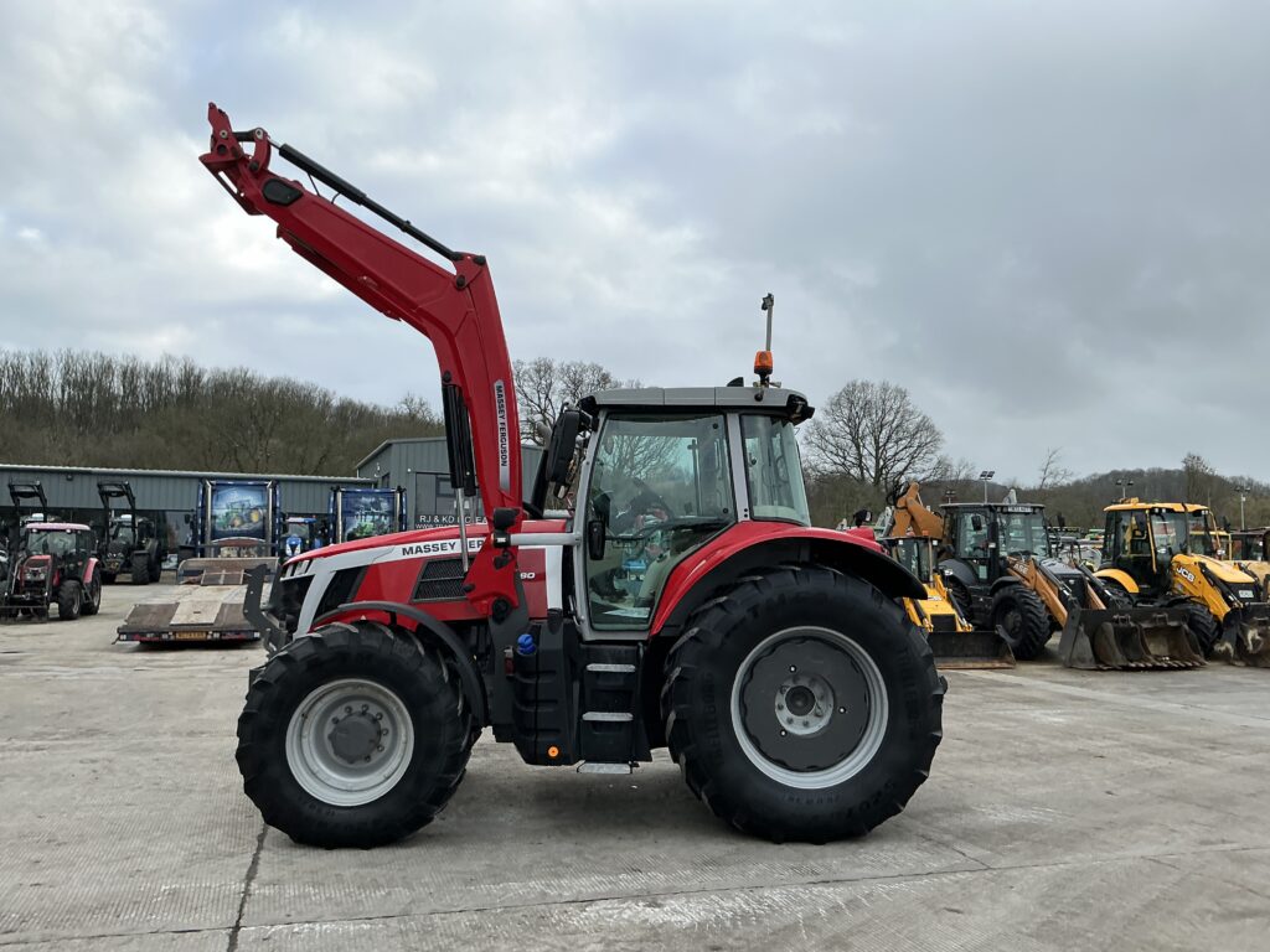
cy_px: 476
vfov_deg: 49.7
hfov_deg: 63.4
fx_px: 1027
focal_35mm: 28
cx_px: 635
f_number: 1.8
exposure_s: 1/606
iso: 25
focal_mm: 3
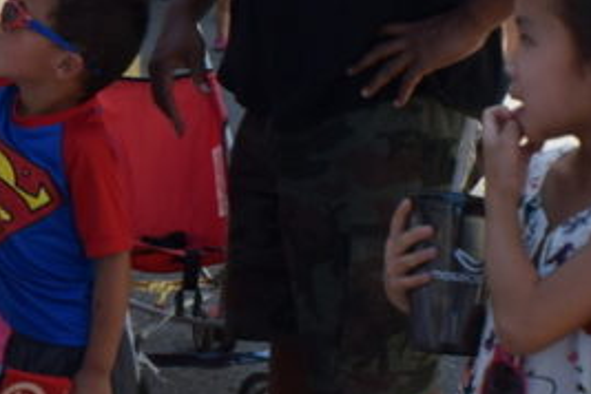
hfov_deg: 13.6
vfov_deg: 9.8
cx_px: -392
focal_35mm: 138
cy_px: -43
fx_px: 2265
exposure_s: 1/250
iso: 200
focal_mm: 24
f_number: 8
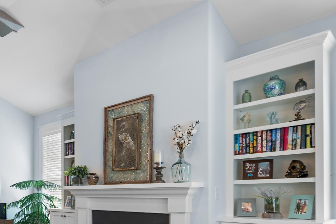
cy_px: 194
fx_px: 289
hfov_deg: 54.9
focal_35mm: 31
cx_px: 55
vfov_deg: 39.8
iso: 100
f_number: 4.5
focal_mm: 10
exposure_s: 1/13
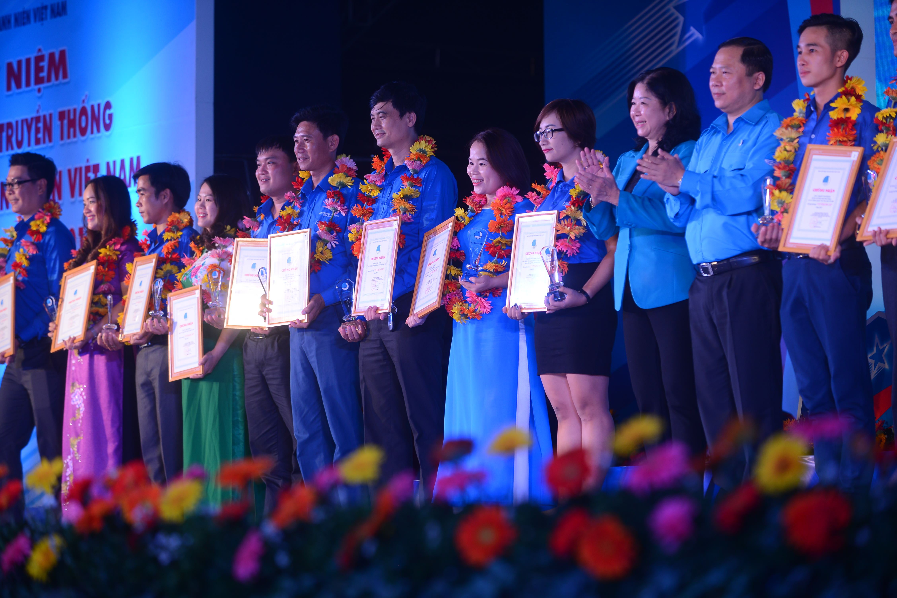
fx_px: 4111
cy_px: 299
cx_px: 448
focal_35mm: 165
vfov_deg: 8.3
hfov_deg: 12.5
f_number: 3.5
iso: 500
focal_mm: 165
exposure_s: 1/320
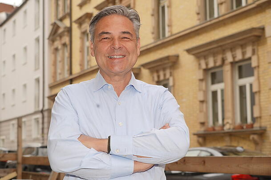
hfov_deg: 31.9
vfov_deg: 21.5
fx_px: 474
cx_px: 136
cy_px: 90
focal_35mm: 63
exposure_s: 1/125
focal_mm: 63
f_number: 6.3
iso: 50
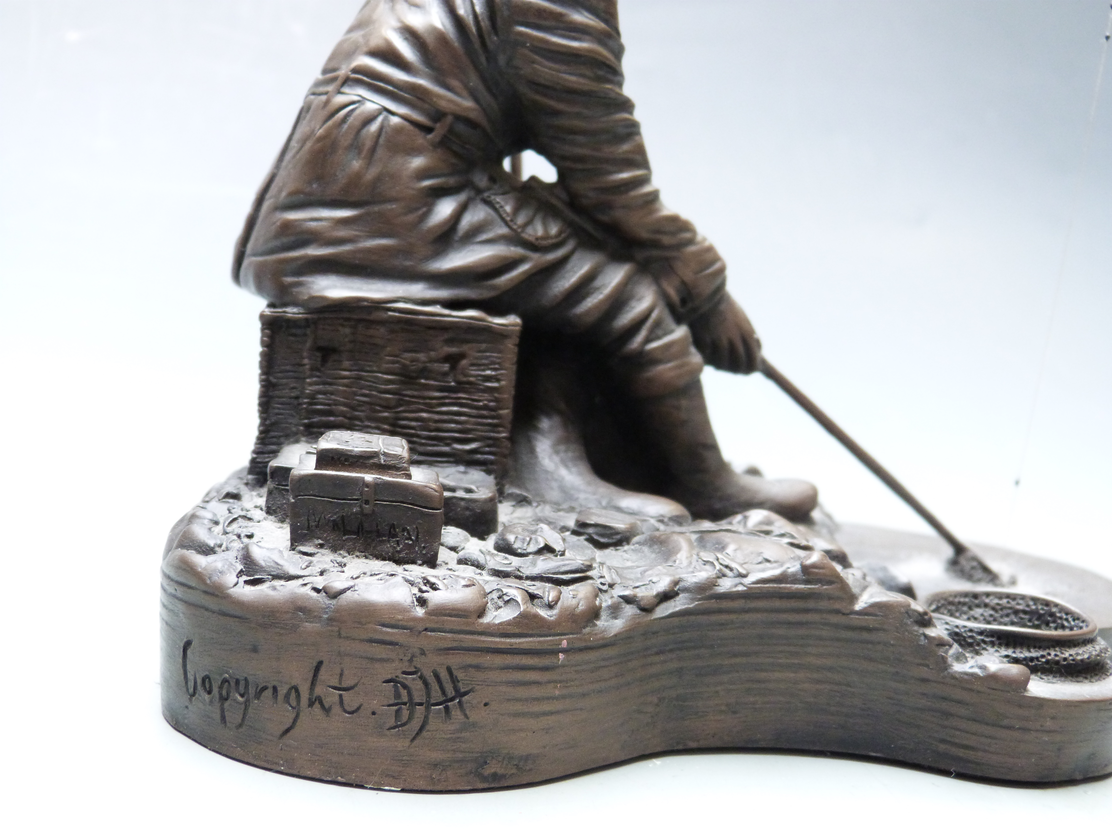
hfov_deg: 43.9
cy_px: 417
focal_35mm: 43
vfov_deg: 33.6
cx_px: 556
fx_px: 1381
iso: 400
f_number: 3.2
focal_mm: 7.6
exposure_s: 1/60
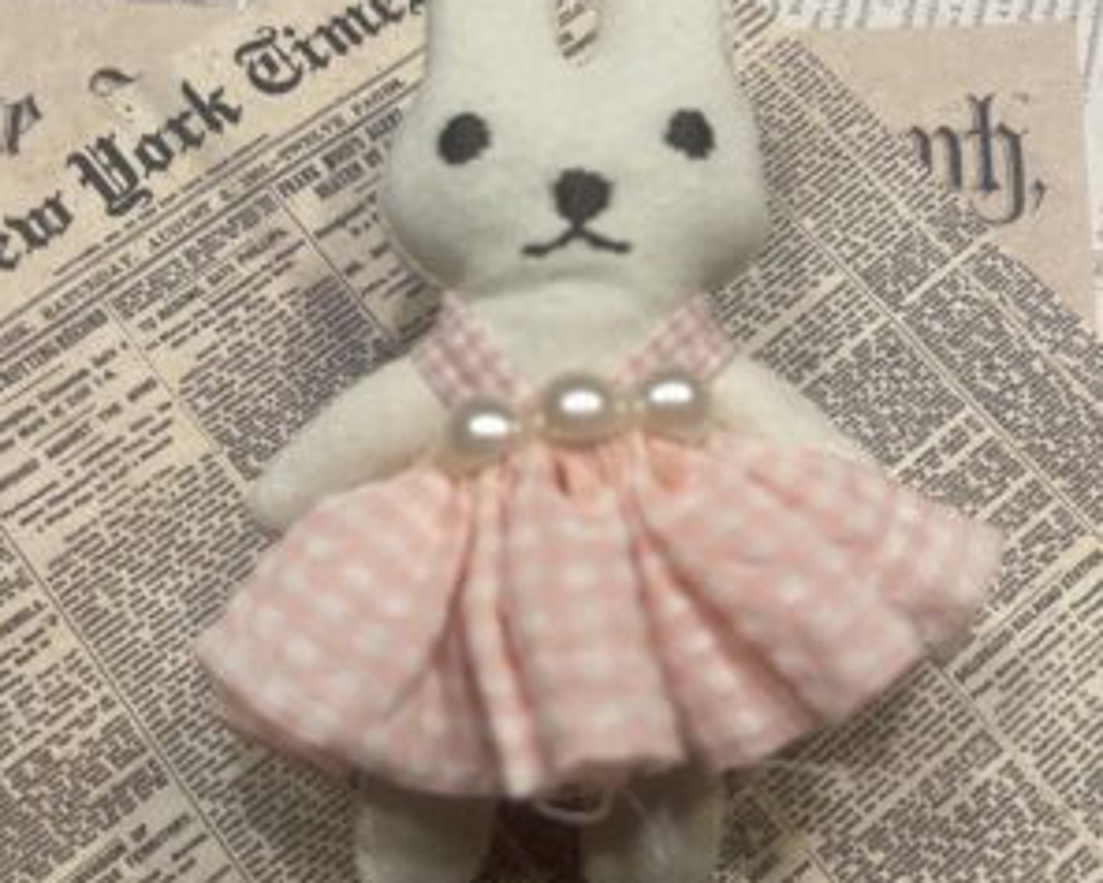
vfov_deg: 44.6
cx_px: 548
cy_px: 462
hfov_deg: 54.2
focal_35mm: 33
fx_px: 1078
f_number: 1.6
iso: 125
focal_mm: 5.1
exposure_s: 1/100
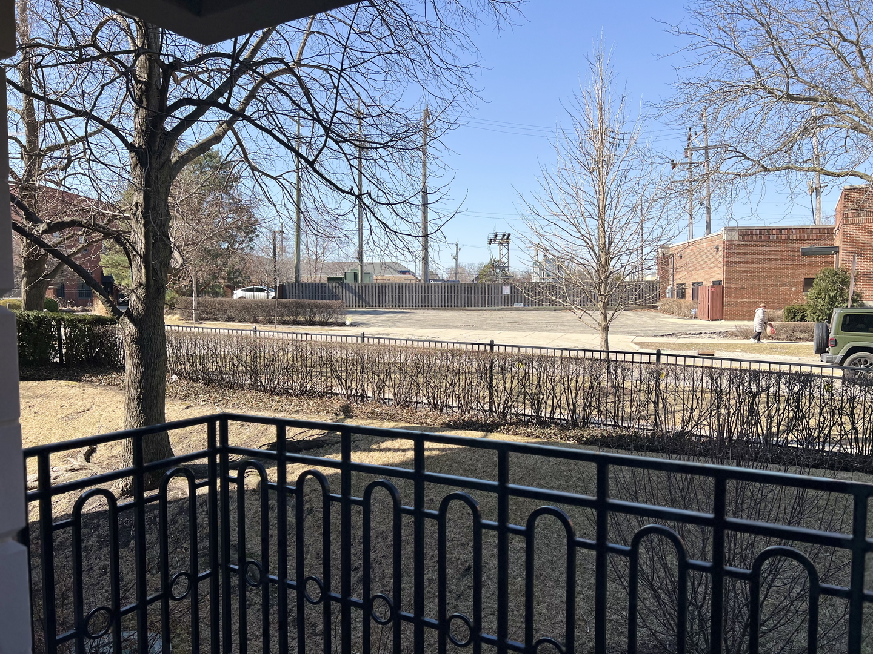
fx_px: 656
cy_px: 327
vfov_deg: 53.1
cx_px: 436
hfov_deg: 67.3
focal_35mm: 26
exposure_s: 1/2299
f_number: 1.5
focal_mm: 5.7
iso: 50
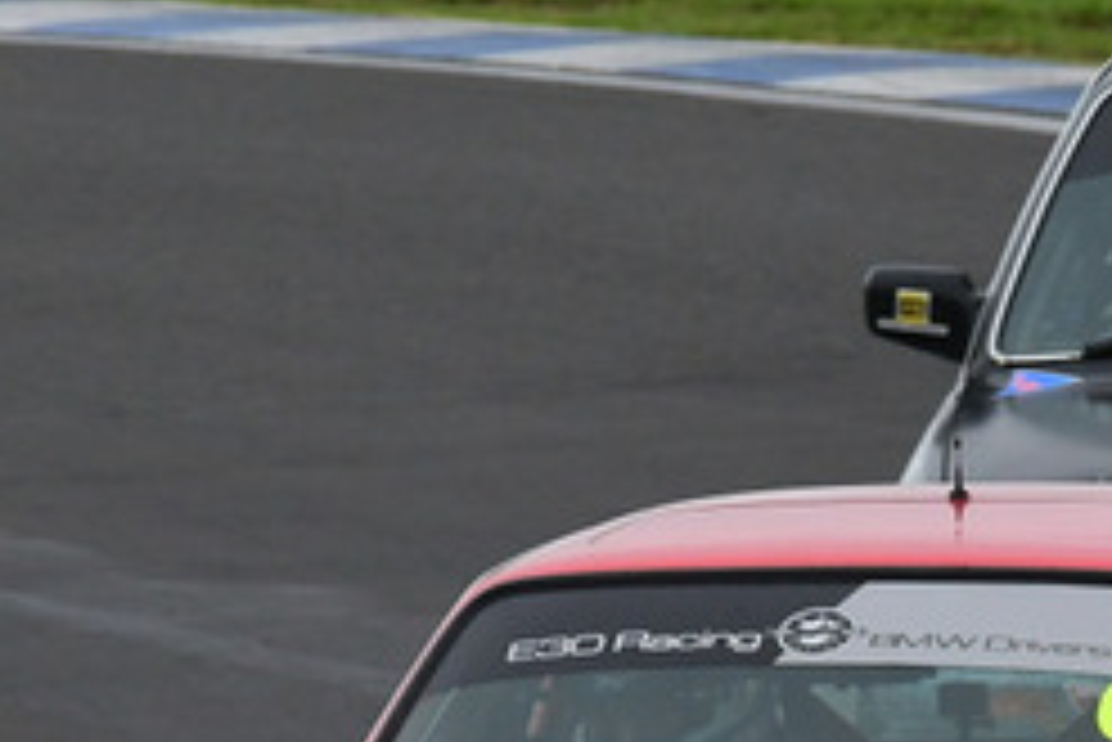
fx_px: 67653
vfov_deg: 0.6
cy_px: 585
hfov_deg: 0.9
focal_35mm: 2189
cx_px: 918
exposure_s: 1/640
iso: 1000
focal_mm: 450
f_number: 9
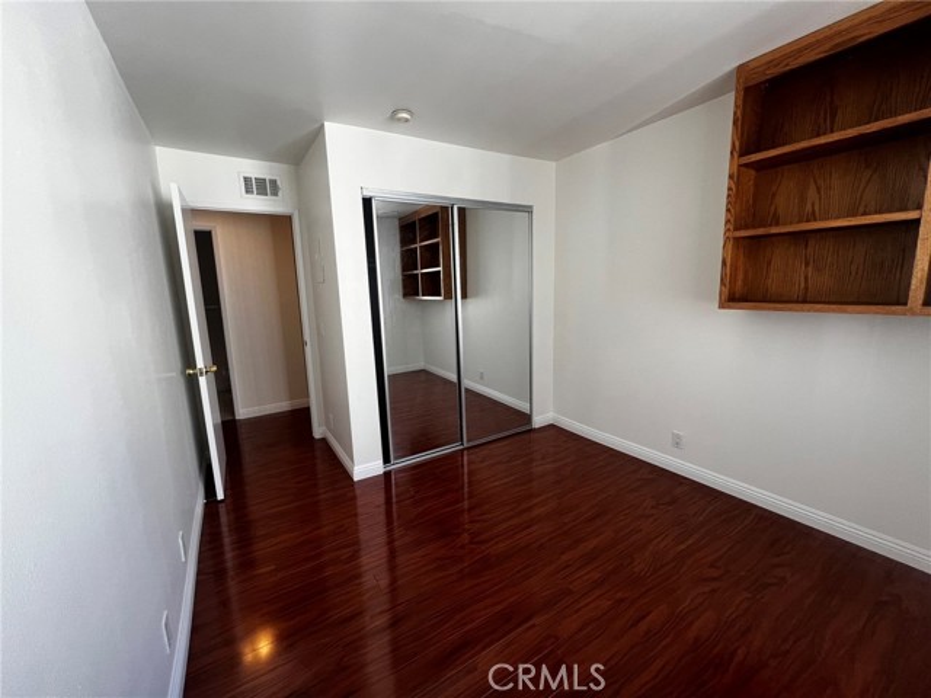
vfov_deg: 89.9
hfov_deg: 106.2
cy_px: 349
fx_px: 350
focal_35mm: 13
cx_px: 466
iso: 100
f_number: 1.8
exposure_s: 1/120
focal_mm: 1.57
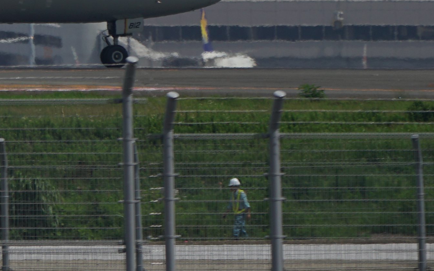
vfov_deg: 1.0
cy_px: -500
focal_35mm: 1368
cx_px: -750
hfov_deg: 1.5
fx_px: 16181
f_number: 5.6
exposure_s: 1/1250
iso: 100
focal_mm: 226
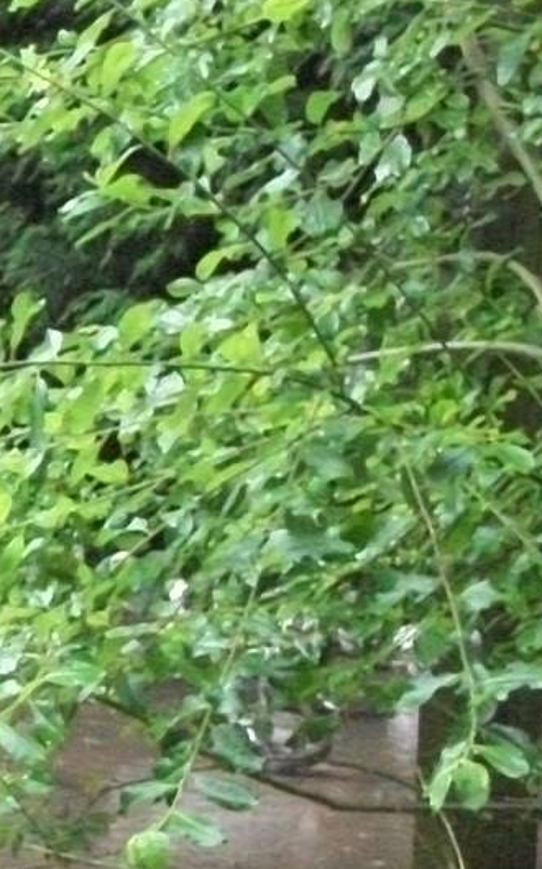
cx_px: -672
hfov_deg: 5.2
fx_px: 5846
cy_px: 792
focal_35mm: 247
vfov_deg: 8.5
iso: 800
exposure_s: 1/50
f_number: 4.6
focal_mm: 13.7
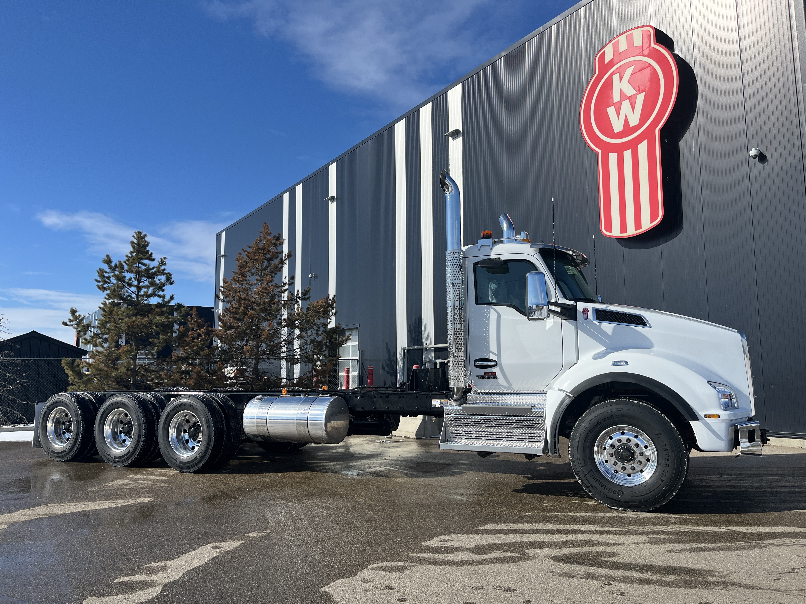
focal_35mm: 26
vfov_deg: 53.1
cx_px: 403
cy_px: 302
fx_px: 605
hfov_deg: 67.3
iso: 50
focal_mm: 5.1
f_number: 1.6
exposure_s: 1/5556
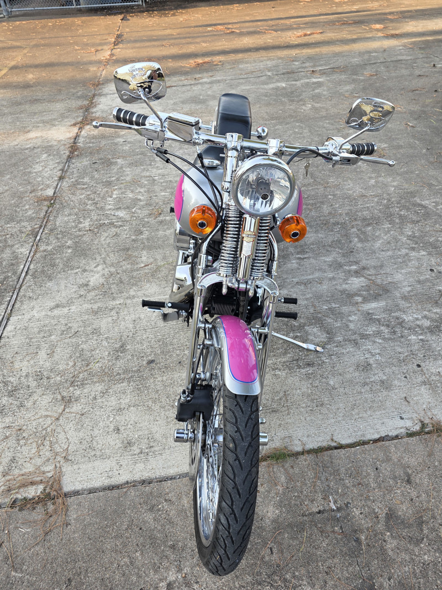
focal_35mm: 23
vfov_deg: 73.9
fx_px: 392
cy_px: 295
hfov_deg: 58.9
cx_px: 221
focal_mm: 6.3
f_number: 1.7
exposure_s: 1/180
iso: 40
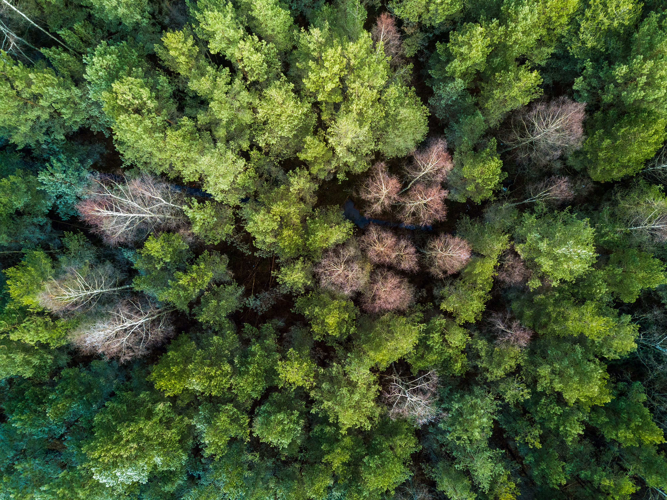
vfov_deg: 53.0
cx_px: 334
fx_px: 501
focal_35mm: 26
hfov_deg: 67.3
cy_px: 250
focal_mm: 4.7
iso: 100
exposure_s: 1/240
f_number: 2.2
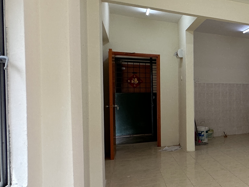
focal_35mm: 37
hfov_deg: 35.3
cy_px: 95
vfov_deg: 38.7
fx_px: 266
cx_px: 320
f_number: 2.2
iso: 100
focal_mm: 2.22
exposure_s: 1/99
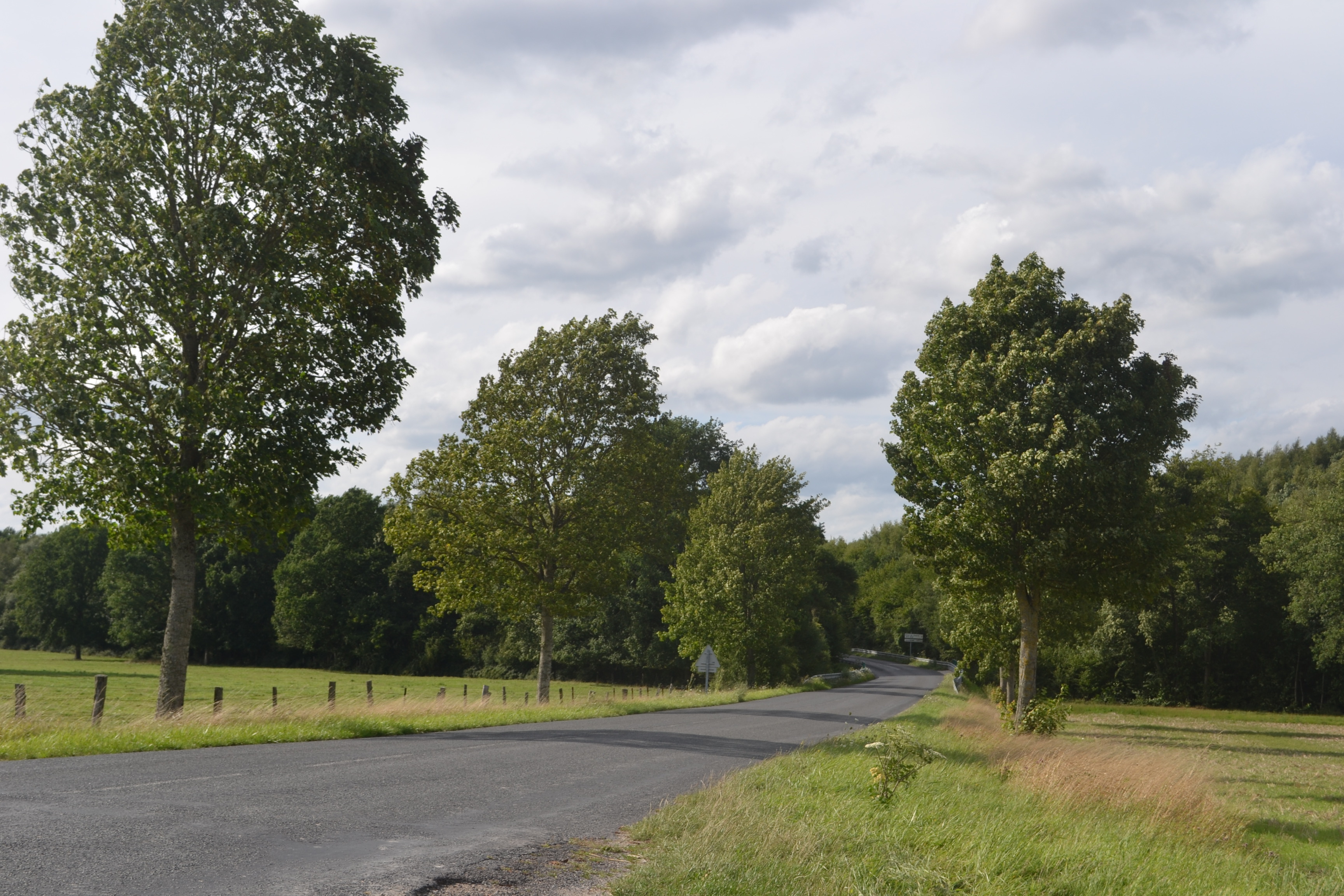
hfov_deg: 38.9
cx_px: 672
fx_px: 1904
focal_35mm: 51
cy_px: 448
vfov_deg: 26.5
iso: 100
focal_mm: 34
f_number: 7.1
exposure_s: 1/200
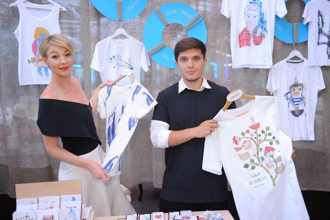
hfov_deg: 50.7
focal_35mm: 38
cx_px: 165
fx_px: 348
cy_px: 110
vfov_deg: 35.0
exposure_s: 1/40
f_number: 2.8
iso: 800
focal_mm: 38
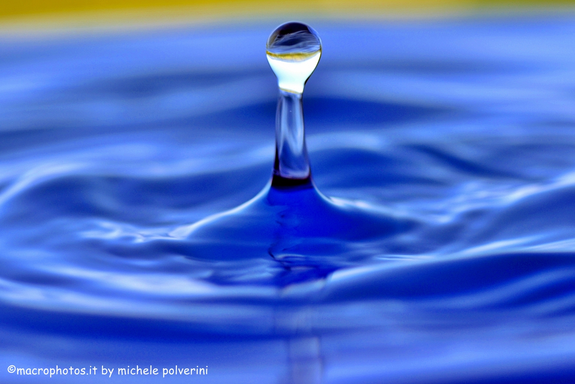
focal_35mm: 135
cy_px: 192
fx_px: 2156
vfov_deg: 10.2
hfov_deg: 15.2
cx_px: 288
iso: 140
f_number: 7.1
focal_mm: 90
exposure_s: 1/200
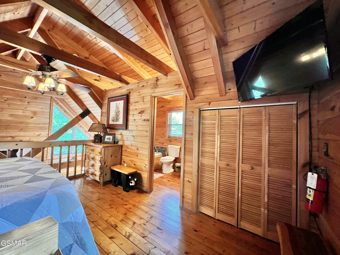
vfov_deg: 89.9
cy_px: 128
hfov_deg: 106.2
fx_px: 128
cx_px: 170
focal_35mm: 13
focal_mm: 1.57
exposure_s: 1/40
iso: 1000
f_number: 1.8
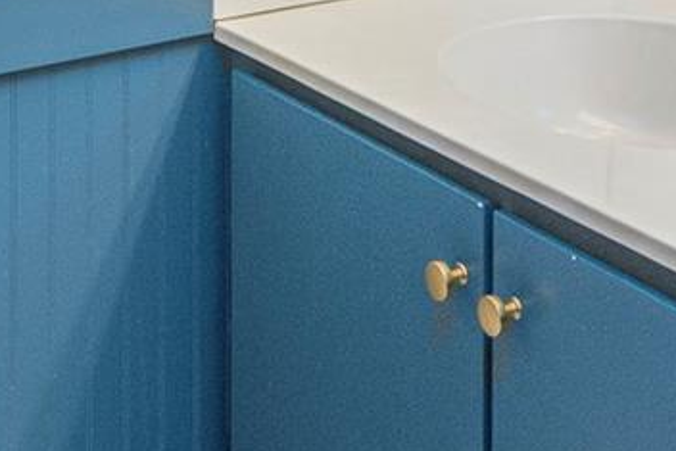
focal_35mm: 99
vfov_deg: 12.1
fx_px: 1860
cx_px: 469
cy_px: -487
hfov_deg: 20.5
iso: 320
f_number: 7.1
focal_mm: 17
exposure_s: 1/60
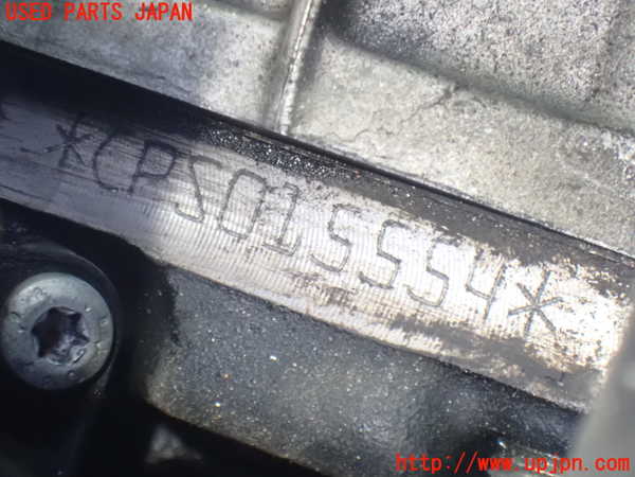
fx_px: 1834
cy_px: 238
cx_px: 318
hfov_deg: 19.6
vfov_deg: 14.8
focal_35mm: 100
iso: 1600
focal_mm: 18
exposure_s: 1/15
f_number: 4.9
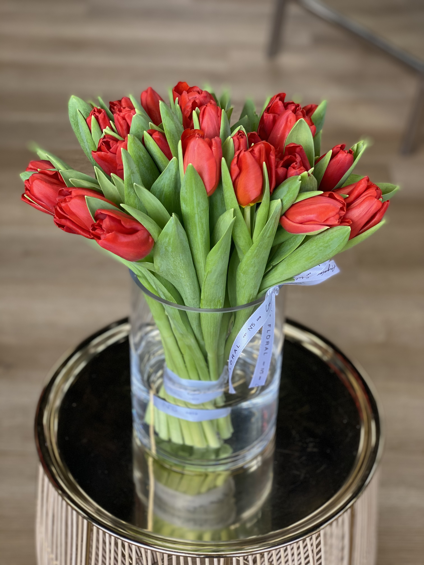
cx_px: 212
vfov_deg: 36.8
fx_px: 849
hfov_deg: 28.0
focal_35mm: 52
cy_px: 282
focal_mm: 6
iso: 80
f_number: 2
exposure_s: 1/120
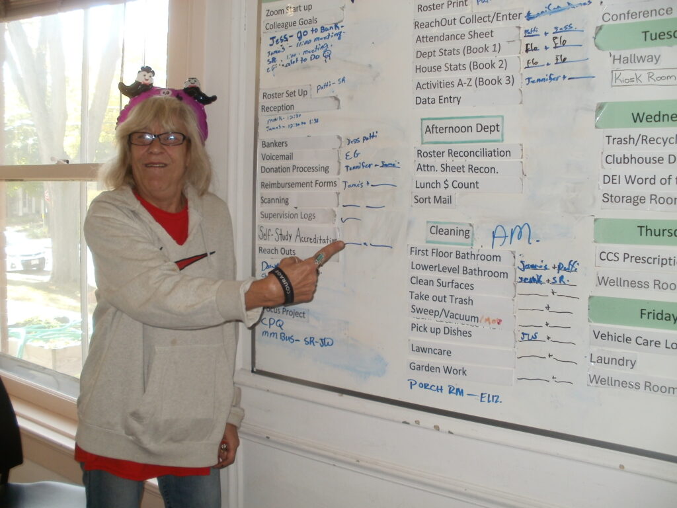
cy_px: 254
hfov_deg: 51.4
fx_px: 704
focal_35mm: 36
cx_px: 338
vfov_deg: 39.7
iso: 100
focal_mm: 6.3
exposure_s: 1/30
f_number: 3.5
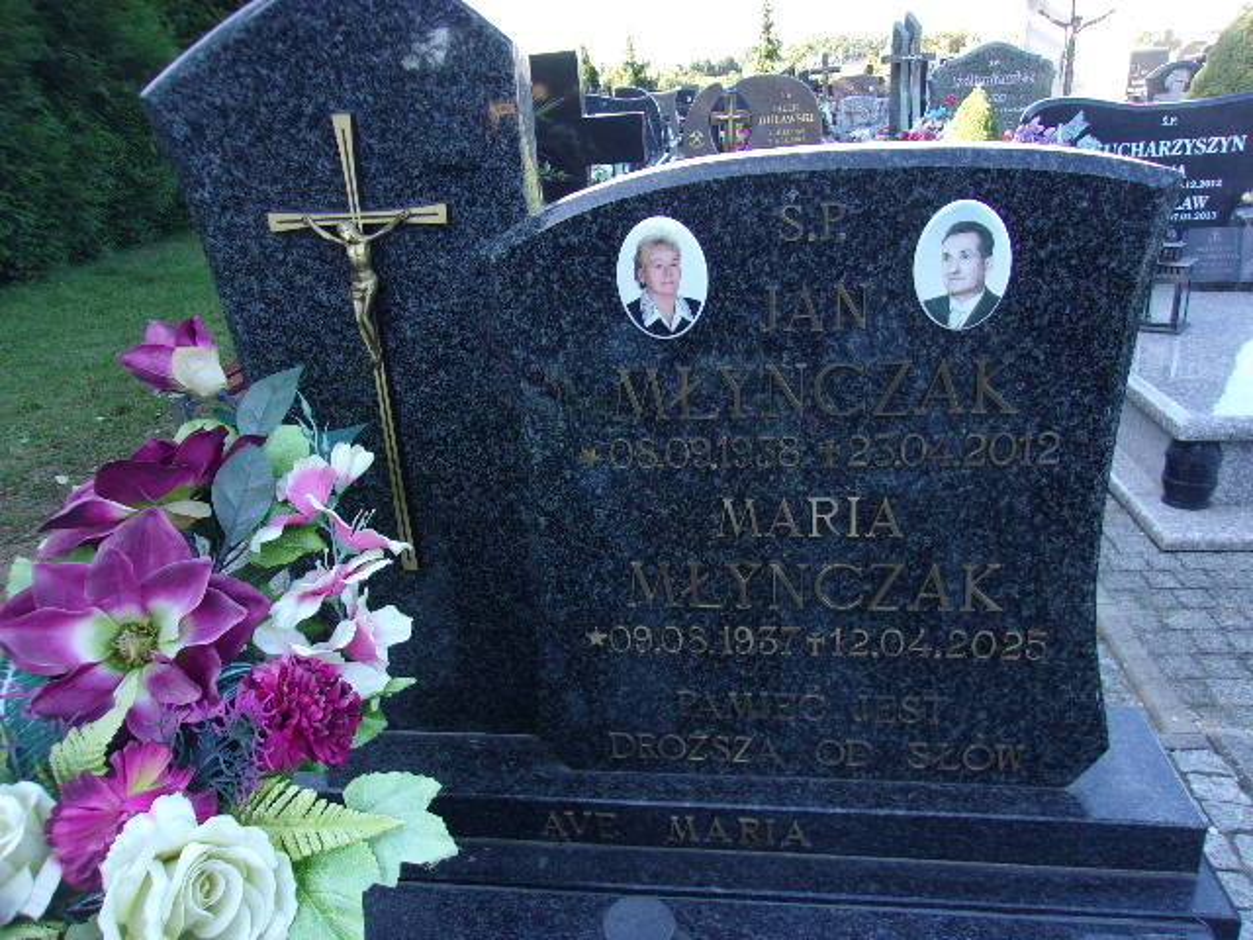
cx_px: 626
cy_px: 470
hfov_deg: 65.3
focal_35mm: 27
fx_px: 977
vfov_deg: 51.4
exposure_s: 1/100
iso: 80
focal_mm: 4.9
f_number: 3
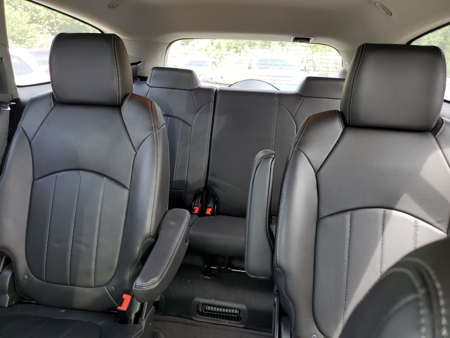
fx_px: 338
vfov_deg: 53.1
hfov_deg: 67.3
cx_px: 225
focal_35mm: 26
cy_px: 169
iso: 94
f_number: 1.5
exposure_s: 1/60.2
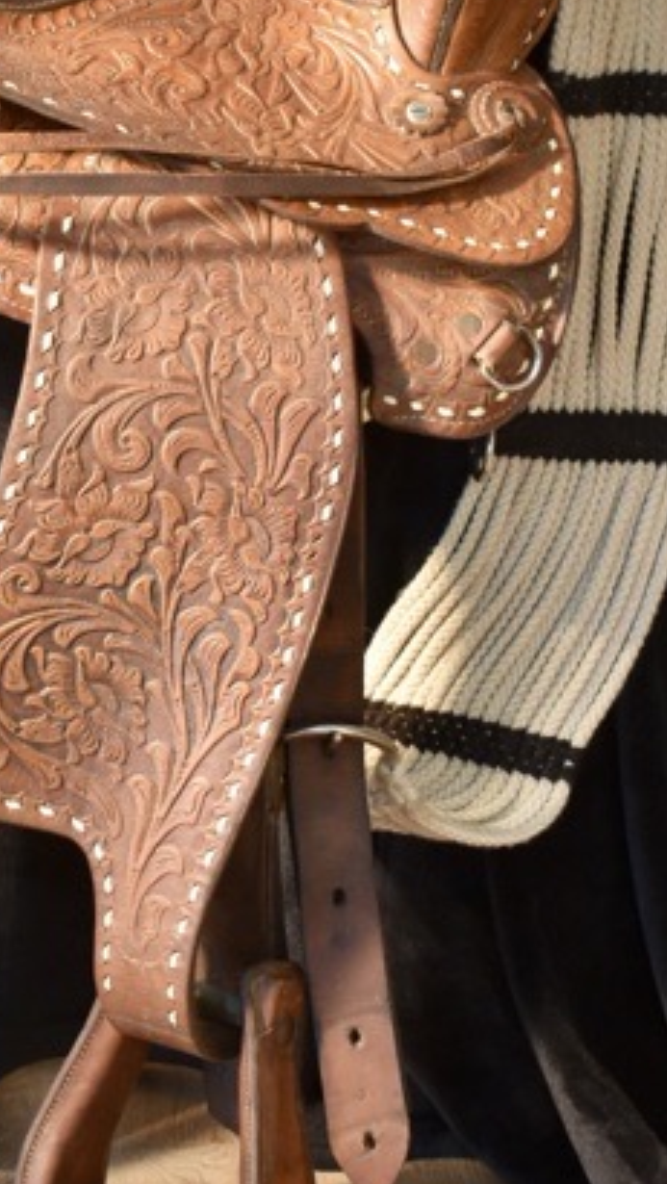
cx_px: 193
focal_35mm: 86
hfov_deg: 14.0
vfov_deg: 24.7
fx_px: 2705
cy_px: 497
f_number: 4
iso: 900
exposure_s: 1/60
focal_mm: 25
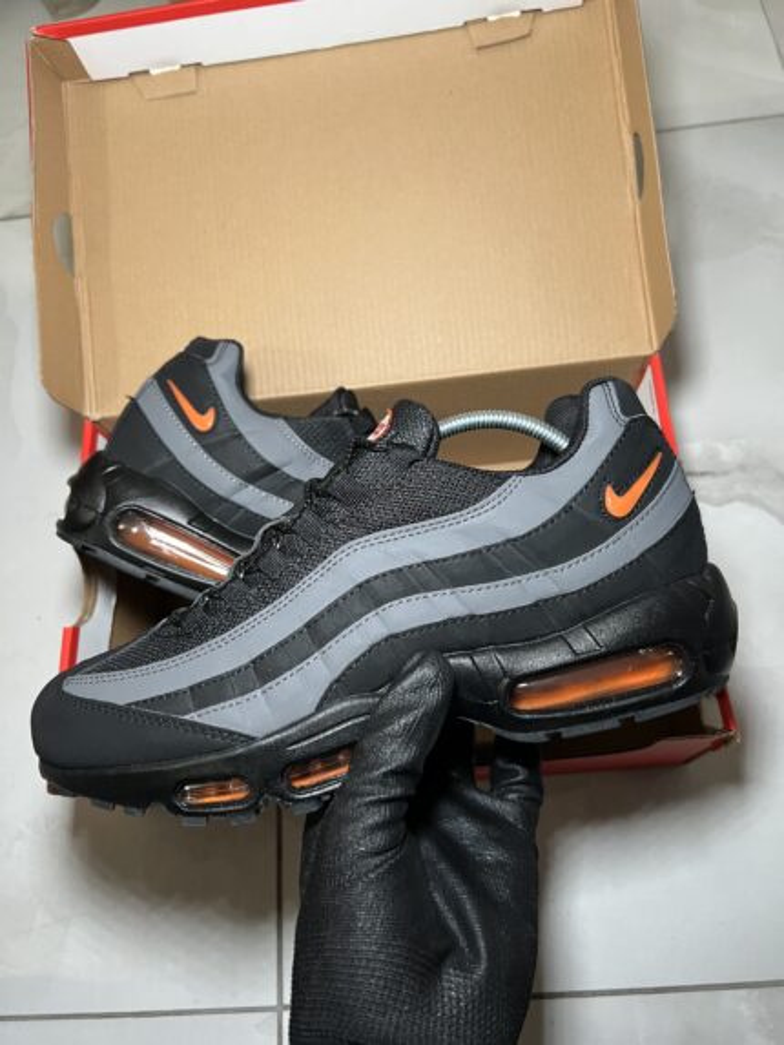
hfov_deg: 53.1
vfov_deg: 67.3
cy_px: 522
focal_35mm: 26
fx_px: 785
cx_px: 392
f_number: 1.5
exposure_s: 1/60
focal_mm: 5.7
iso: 320
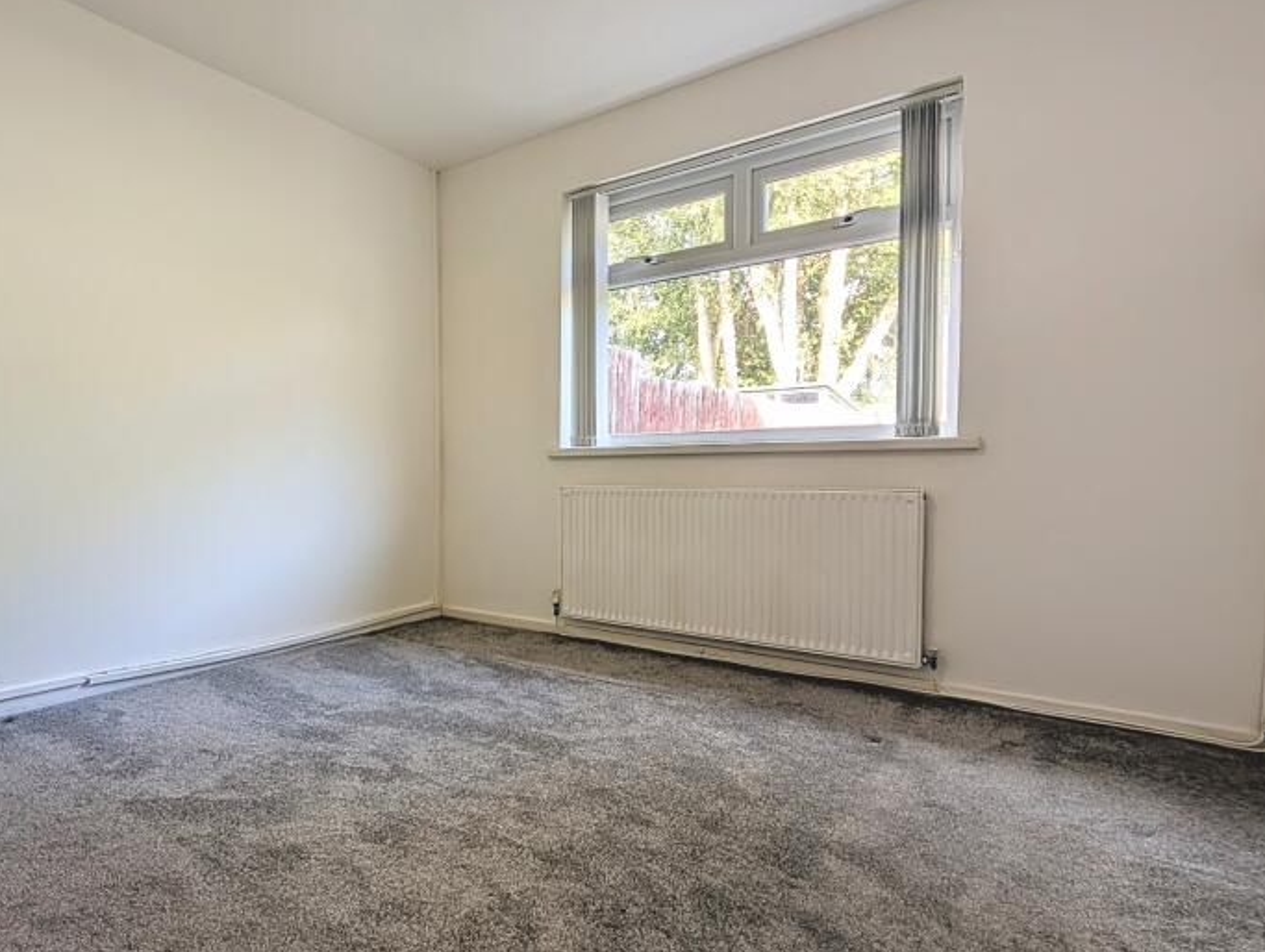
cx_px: 463
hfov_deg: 85.7
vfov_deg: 71.7
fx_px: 659
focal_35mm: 18
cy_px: 488
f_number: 1.7
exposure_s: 1/100
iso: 64
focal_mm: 2.02
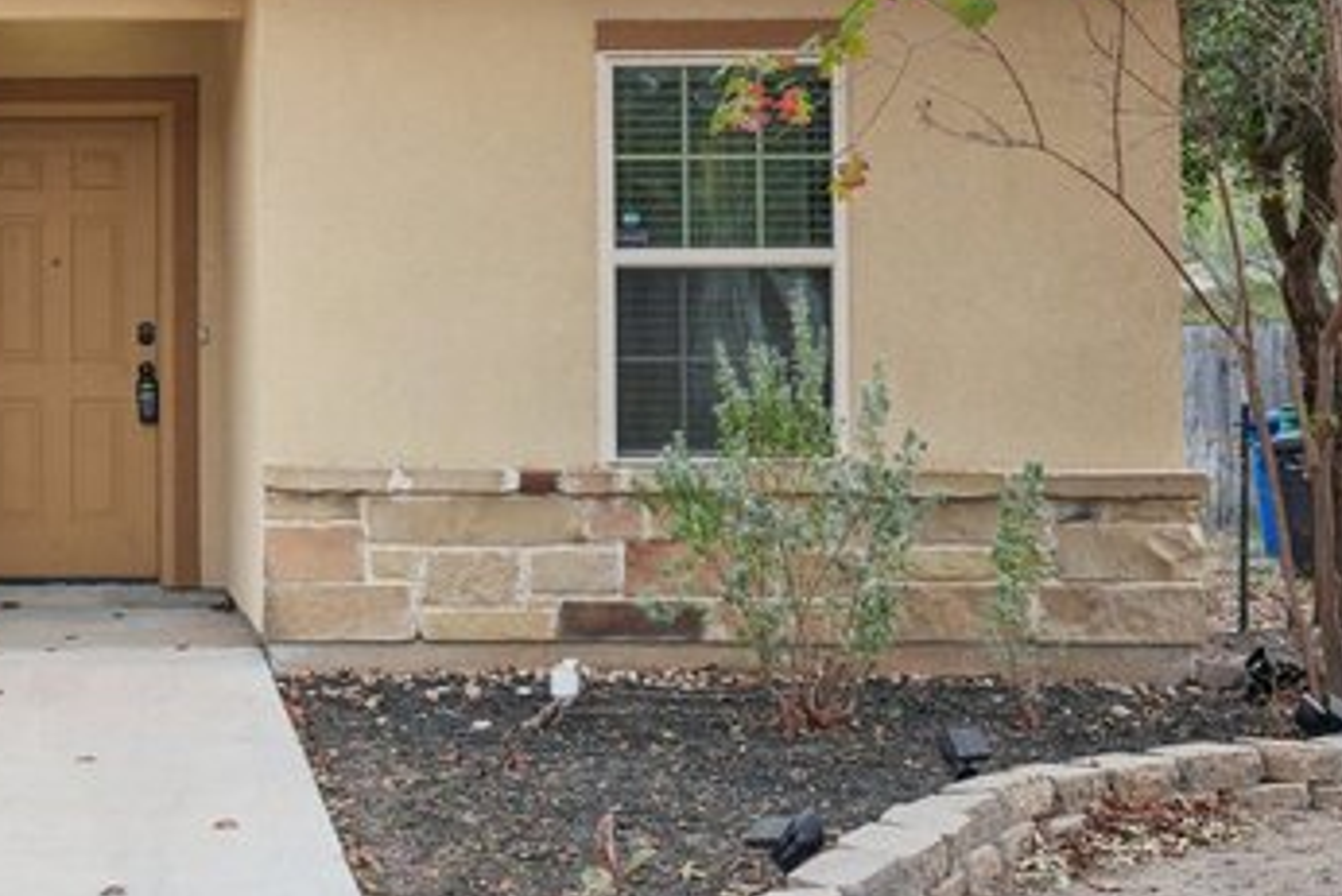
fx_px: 2499
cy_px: 173
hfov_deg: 28.3
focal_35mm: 67
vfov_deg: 20.1
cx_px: 4
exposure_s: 1/45
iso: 200
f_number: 8
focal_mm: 29
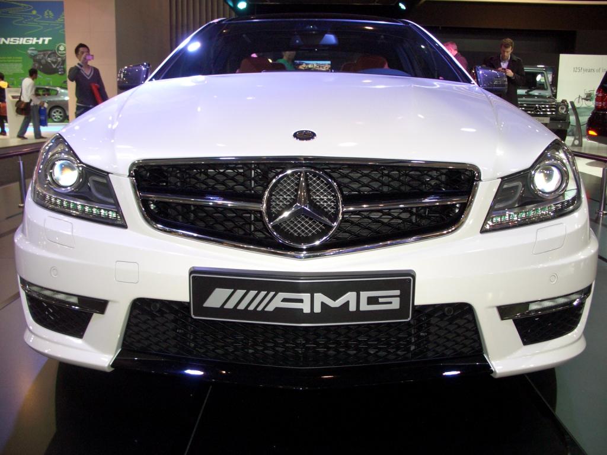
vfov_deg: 42.9
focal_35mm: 33
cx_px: 304
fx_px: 579
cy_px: 228
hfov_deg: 55.4
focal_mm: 7.1
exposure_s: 1/60
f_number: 2.8
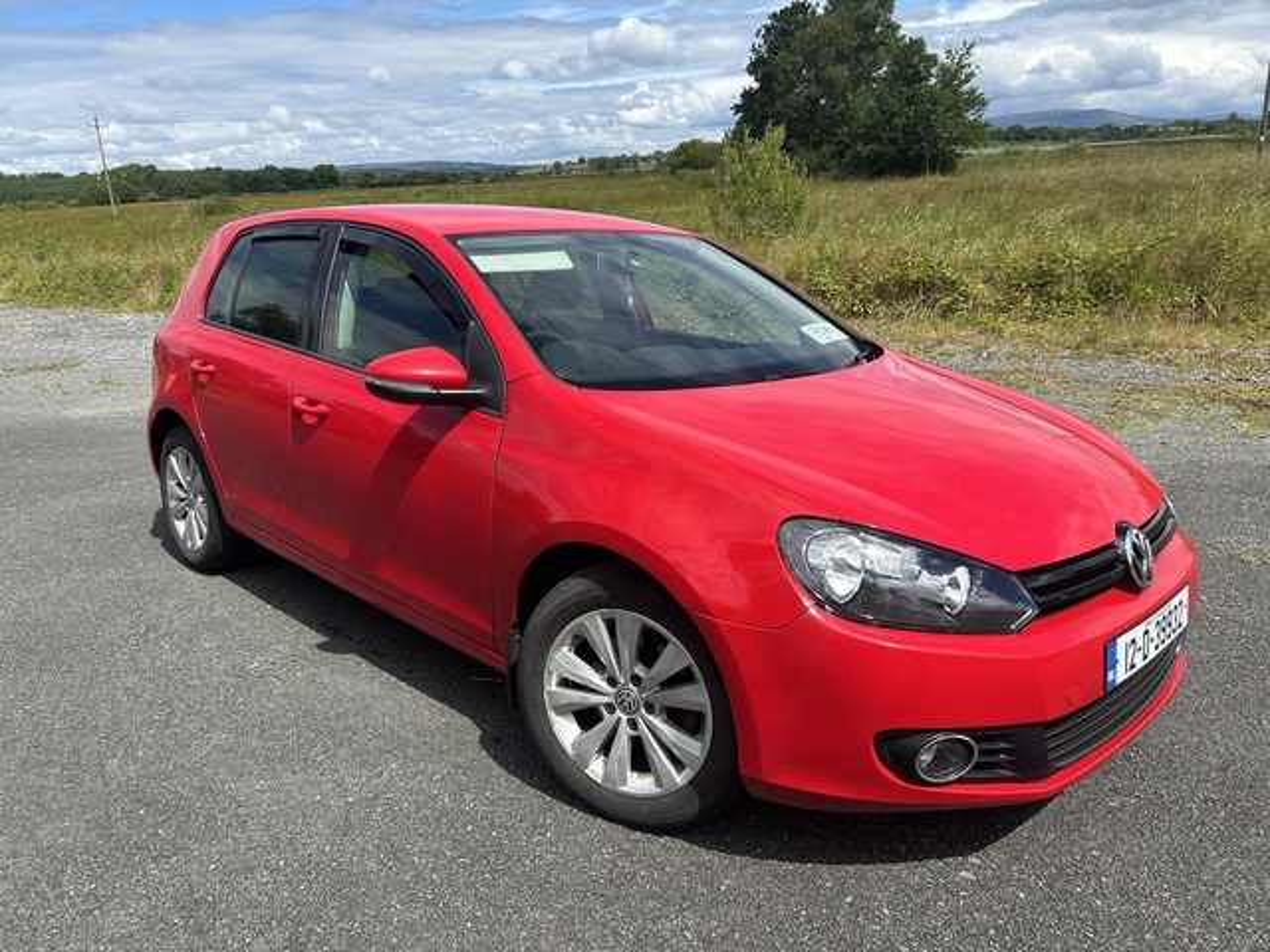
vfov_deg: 53.1
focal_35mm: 26
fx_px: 954
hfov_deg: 67.3
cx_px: 635
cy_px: 476
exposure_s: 1/2915
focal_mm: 5.7
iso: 50
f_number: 1.5
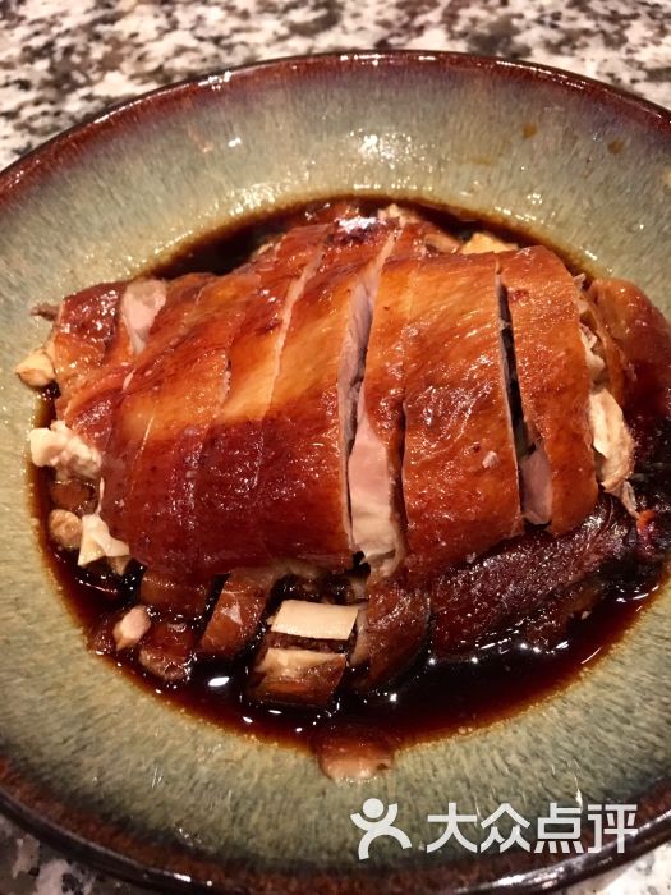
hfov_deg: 48.2
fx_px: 750
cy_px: 448
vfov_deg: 61.7
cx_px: 336
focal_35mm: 29
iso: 320
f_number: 2.2
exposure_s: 1/17
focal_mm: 4.15
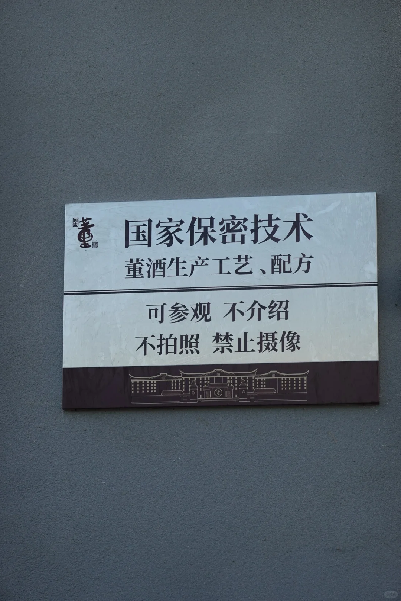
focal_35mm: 117
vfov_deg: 17.5
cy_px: 300
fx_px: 1951
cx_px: 200
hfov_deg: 11.7
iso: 100
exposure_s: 1/320
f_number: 4.5
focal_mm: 42.74
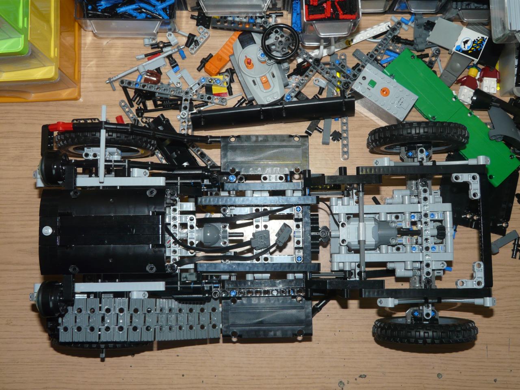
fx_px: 601
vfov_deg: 36.0
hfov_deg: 46.8
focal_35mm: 40
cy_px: 195
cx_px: 260
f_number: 3.2
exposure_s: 1/40
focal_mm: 6.5
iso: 100
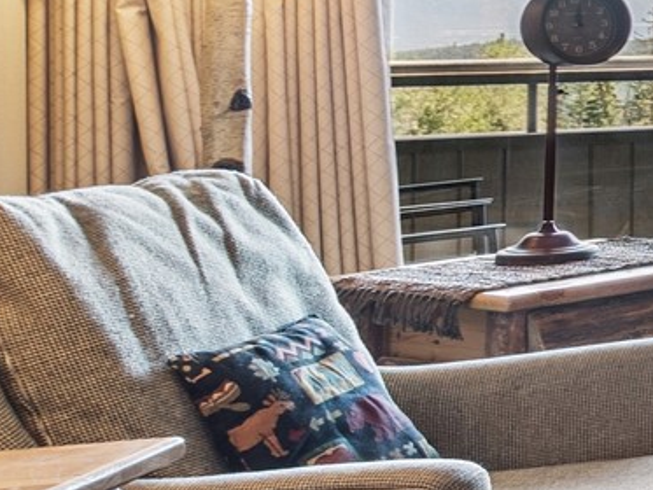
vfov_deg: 17.1
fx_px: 1585
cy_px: -38
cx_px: 1821
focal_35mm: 84
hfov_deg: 12.6
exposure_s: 1/6
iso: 100
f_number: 6.3
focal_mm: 10
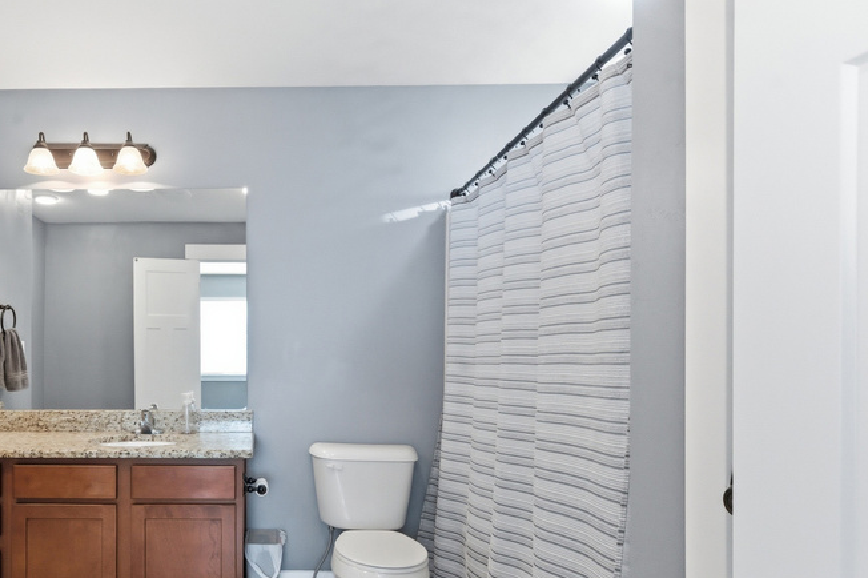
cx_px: 250
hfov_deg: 74.6
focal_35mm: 22
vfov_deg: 56.2
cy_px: 376
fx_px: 530
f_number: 9
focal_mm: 14
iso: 11400
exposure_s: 1/1000
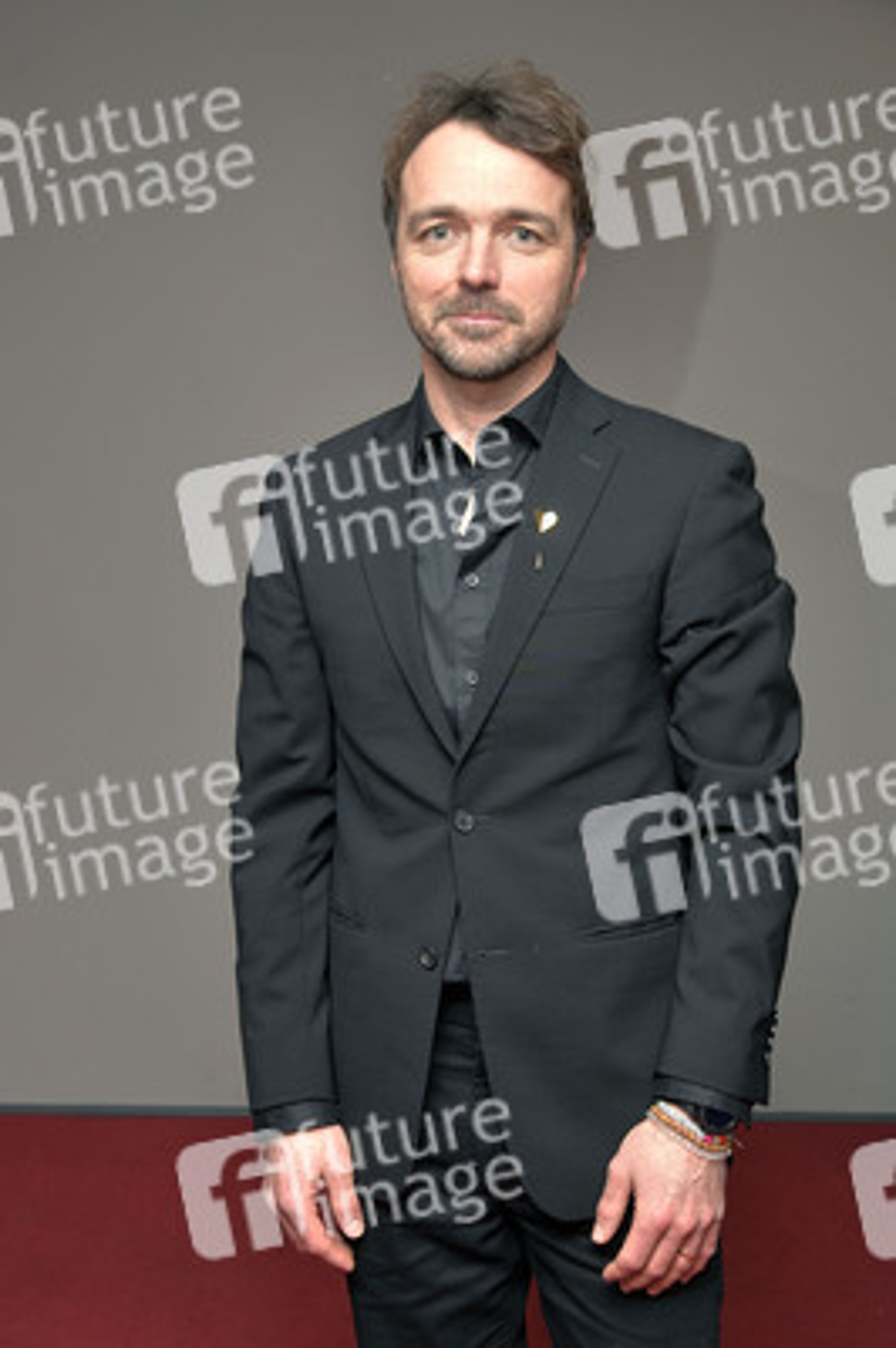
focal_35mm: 48
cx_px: 448
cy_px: 674
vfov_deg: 41.1
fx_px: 1795
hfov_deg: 28.0
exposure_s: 1/200
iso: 2000
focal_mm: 48
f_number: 5.6
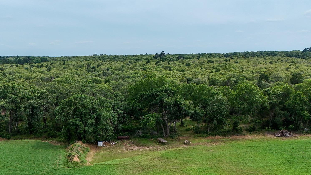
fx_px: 214
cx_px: 136
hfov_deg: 71.6
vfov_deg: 43.7
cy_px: 118
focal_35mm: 26
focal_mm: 18
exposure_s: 3.2
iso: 160
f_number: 7.1
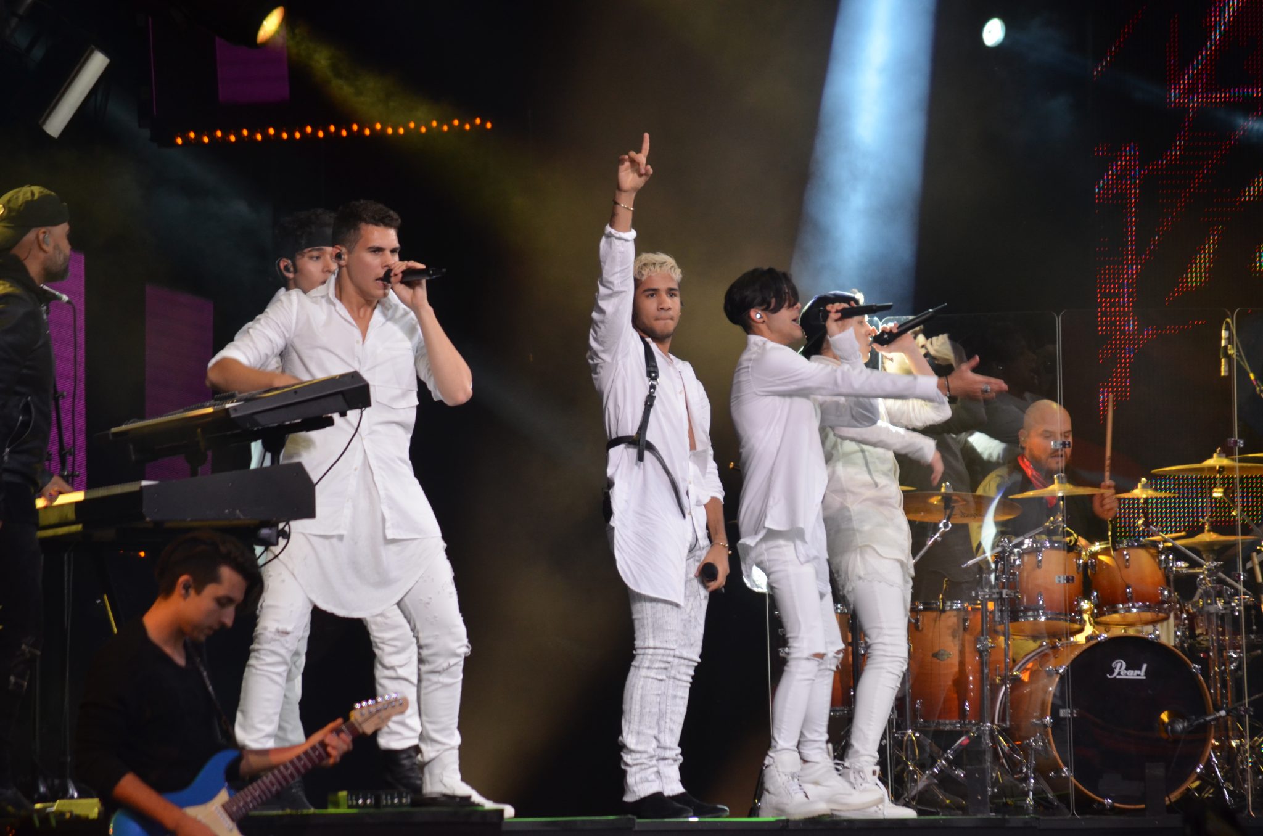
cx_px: 632
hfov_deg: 7.6
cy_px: 418
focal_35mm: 270
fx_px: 9452
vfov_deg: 5.1
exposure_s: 1/125
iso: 800
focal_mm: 180
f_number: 5.6
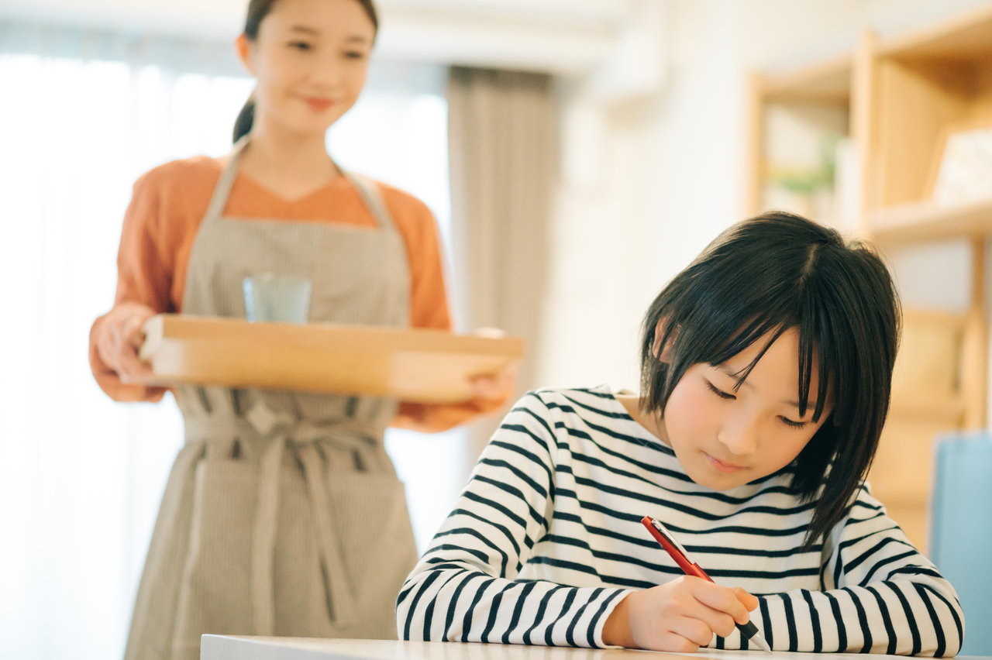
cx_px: 496
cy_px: 330
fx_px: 2892
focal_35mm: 105
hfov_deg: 19.5
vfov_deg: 13.0
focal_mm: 105
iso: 3200
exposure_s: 1/200
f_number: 3.2
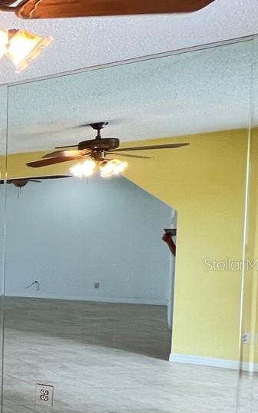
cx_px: -338
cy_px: 264
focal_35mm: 41
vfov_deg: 47.7
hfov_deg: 16.0
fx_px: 462
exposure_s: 1/60
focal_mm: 1.57
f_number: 1.8
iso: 125
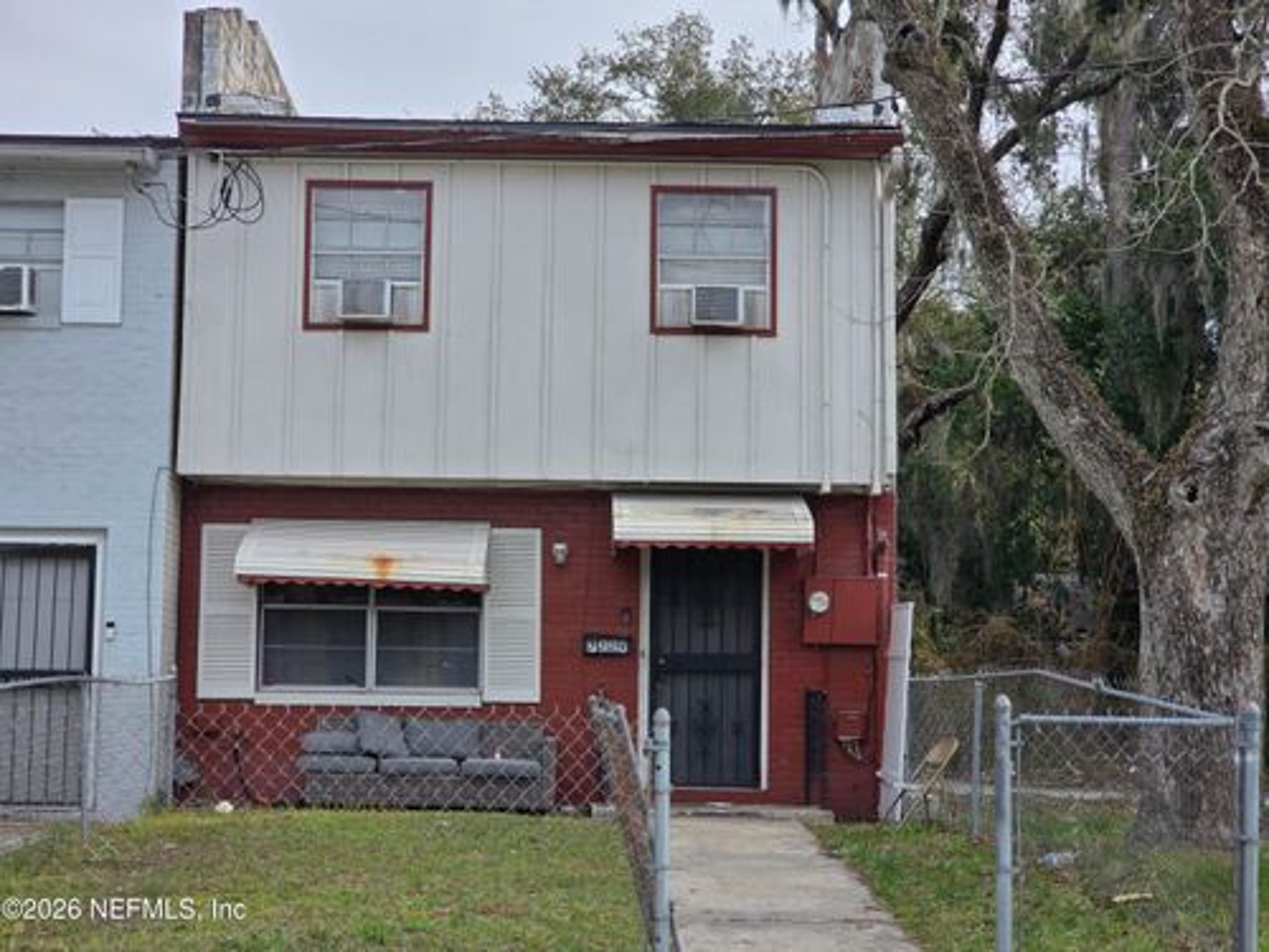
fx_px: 2529
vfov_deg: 21.3
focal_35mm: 69
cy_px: 476
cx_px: 634
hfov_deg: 28.2
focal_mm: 7.9
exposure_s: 1/1120
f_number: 2.4
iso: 50
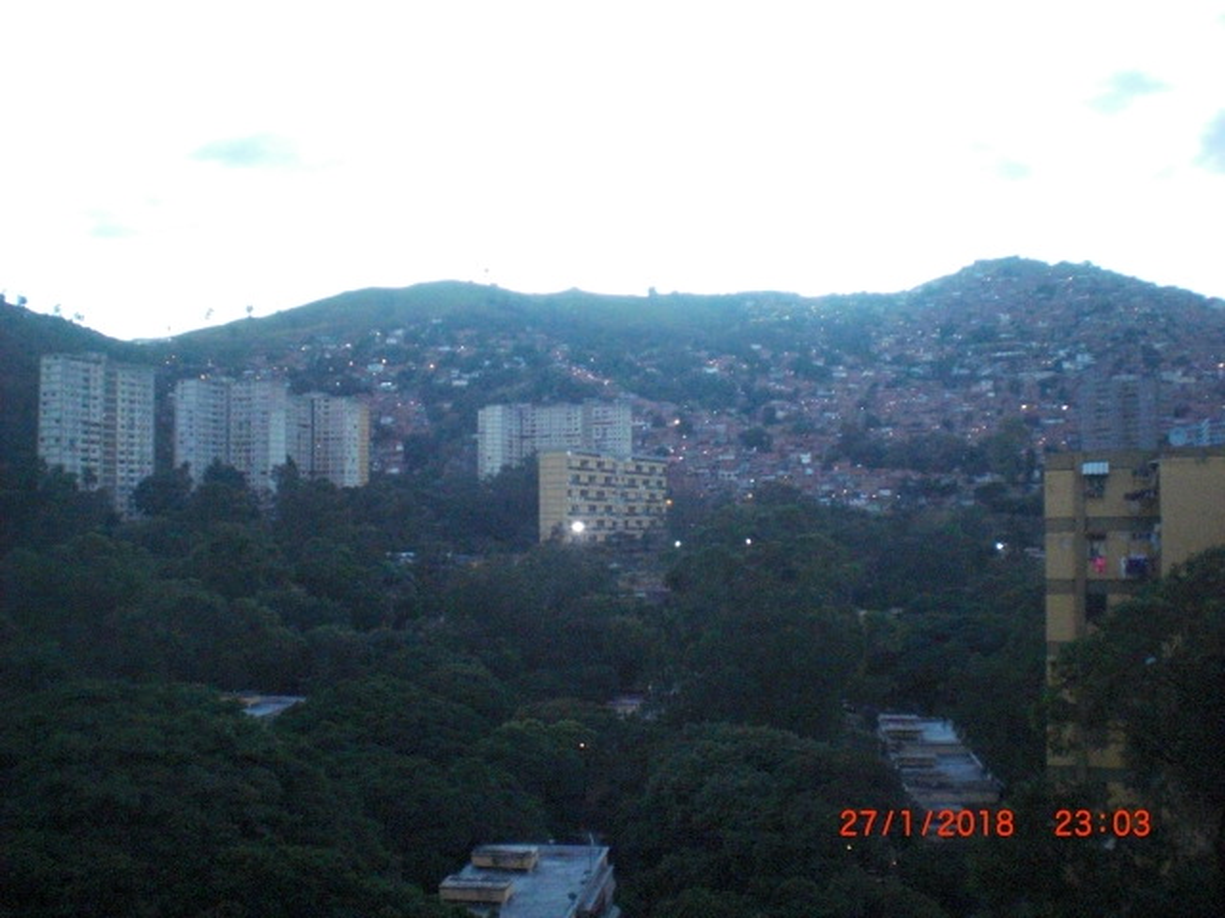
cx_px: 612
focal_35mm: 38
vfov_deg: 37.7
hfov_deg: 49.0
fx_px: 1345
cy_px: 459
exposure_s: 1/80
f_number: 3.1
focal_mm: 6.3
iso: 800
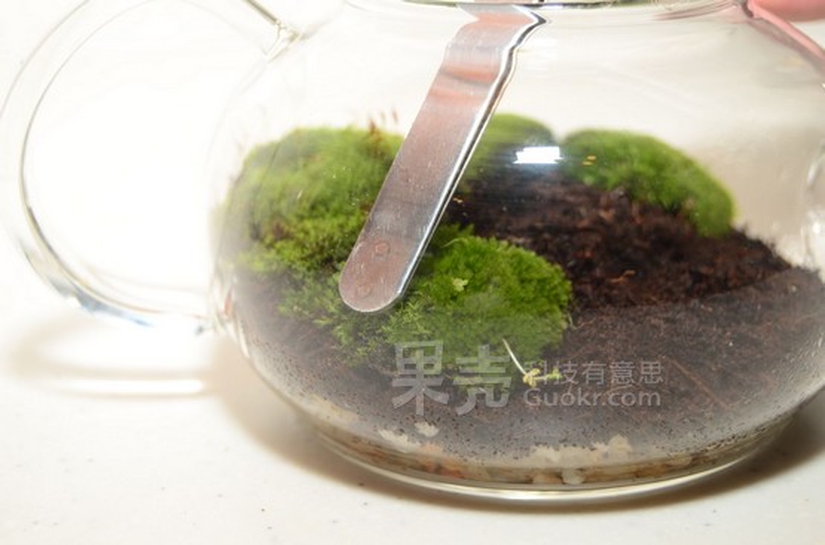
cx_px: 412
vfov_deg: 19.6
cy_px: 272
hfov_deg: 29.3
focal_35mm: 69
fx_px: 1577
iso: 100
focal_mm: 46
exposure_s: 1/200
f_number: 5.3
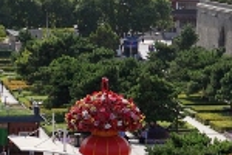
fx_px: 1935
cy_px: 19
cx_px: 297
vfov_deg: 4.6
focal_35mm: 300
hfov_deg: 6.8
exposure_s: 1/2000
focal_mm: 75
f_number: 5.6
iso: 400
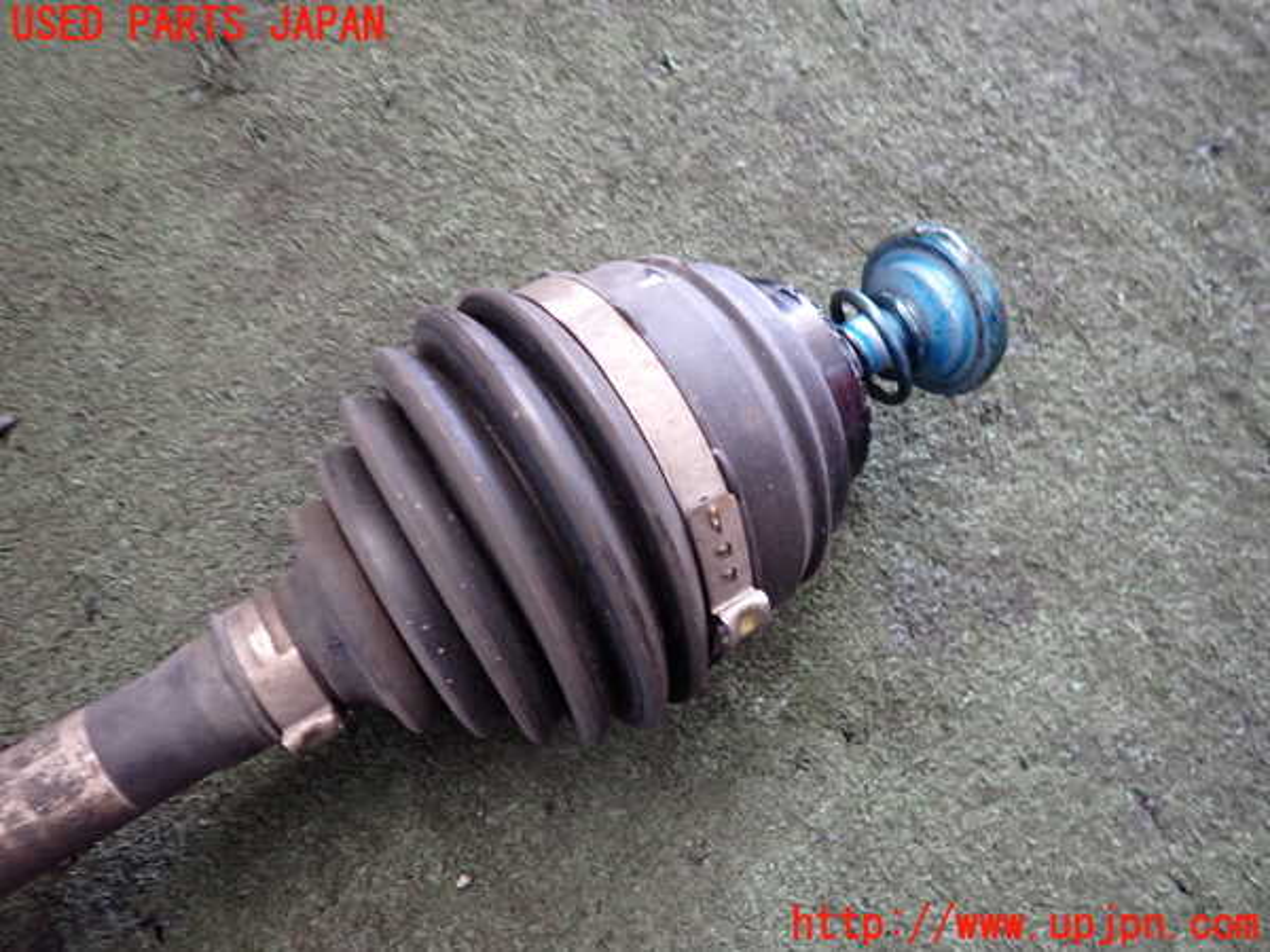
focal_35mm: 25
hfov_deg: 69.4
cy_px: 476
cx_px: 635
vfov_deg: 54.9
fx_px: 917
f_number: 2
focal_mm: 4.5
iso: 500
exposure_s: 1/30
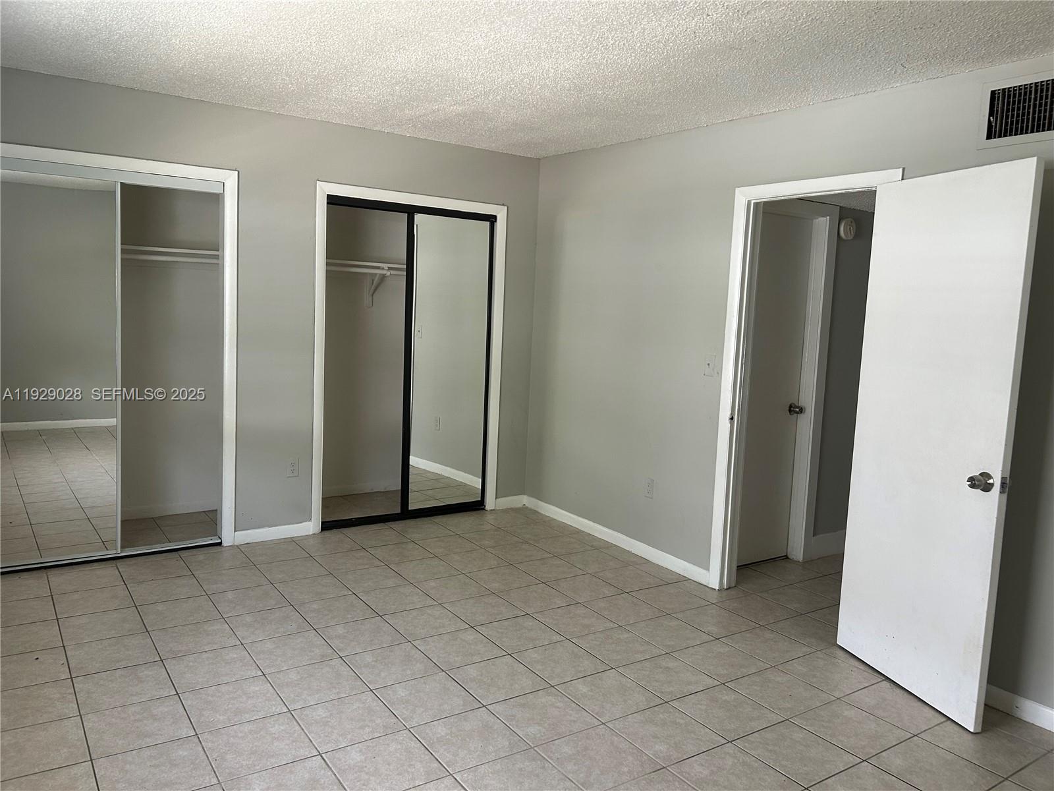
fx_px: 792
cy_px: 396
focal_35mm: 26
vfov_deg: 53.1
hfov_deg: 67.3
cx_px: 527
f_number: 1.5
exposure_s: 1/86
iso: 125
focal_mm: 5.7
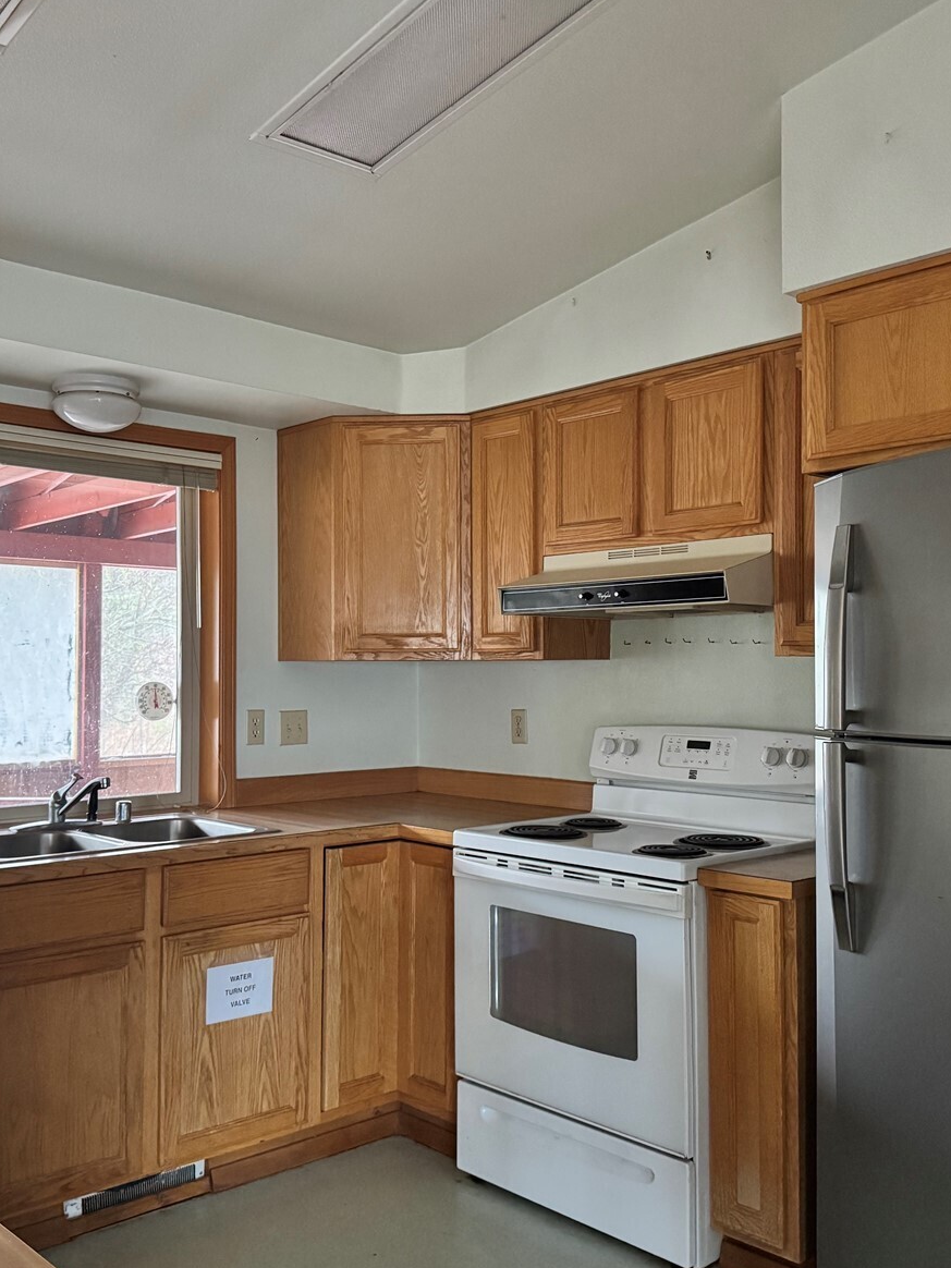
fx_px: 1209
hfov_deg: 42.9
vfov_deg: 55.4
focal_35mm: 33
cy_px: 643
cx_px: 435
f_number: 1.78
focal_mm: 6.76
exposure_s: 1/46
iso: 800
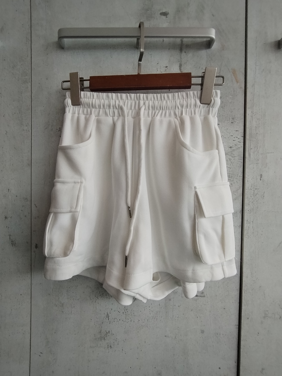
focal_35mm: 17
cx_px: 141
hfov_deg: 74.7
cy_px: 188
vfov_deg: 91.0
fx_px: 185
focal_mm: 1.42
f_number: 2.2
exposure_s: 1/153
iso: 100
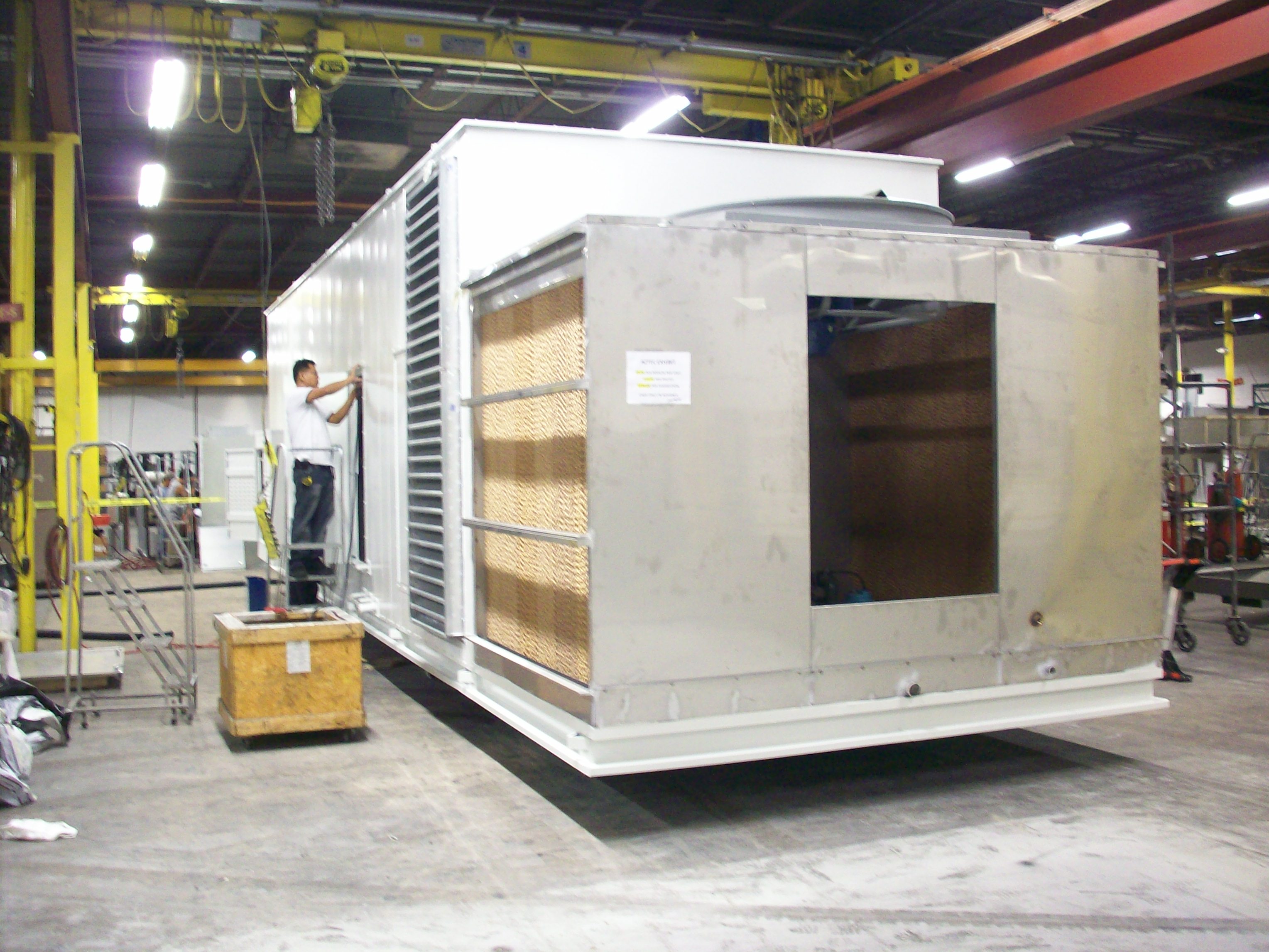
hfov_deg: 50.1
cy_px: 476
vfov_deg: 38.7
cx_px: 634
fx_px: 1356
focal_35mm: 37
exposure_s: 1/8
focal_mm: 6.2
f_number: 2.8
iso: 179
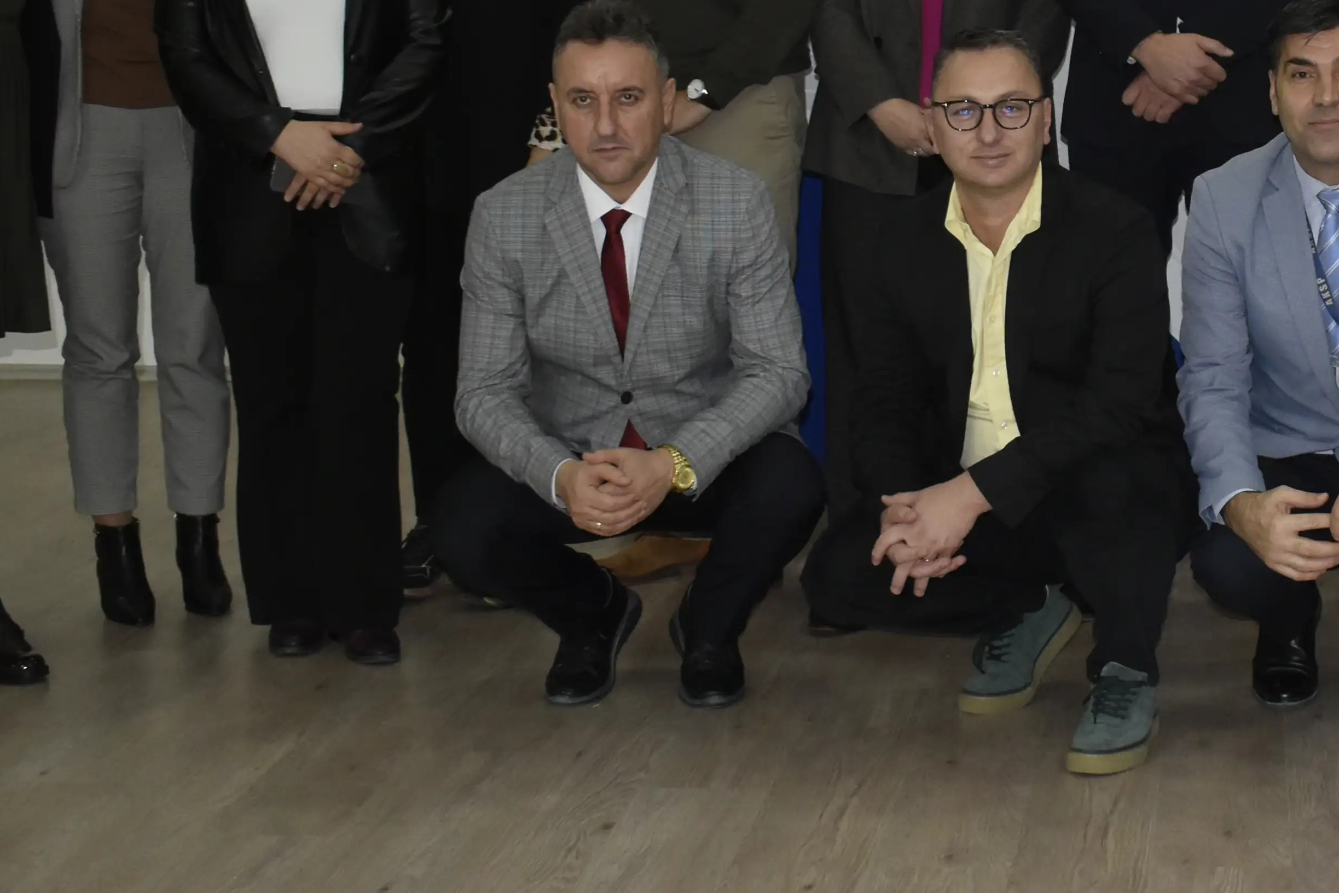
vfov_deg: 17.6
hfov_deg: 25.2
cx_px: 1289
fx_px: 2873
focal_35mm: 77
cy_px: 272
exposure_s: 1/125
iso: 900
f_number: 3.8
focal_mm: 21
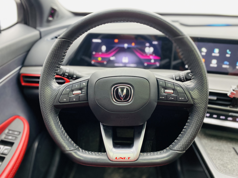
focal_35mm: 26
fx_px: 179
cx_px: 119
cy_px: 89
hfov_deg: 67.3
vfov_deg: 53.1
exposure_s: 1/40
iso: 320
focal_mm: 4.25
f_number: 1.8
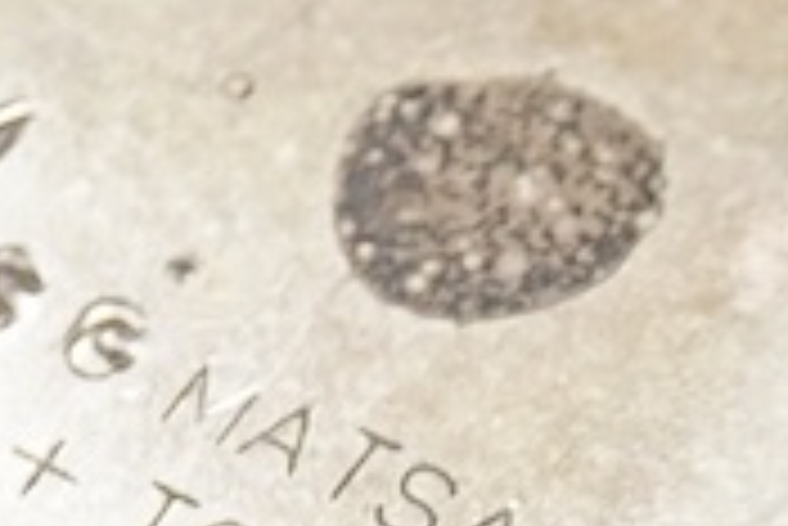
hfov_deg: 6.9
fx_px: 6331
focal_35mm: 289
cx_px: 1623
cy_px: 1209
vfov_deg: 4.7
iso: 2500
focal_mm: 30
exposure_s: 1/200
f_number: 8
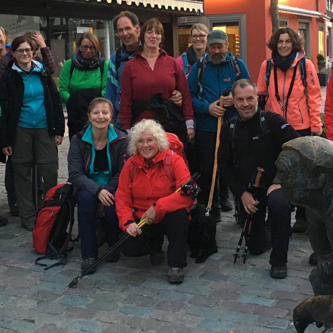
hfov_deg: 28.1
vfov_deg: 27.9
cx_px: 153
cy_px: 96
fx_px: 664
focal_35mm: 61
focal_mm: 4.15
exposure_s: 1/33
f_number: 2.2
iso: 200
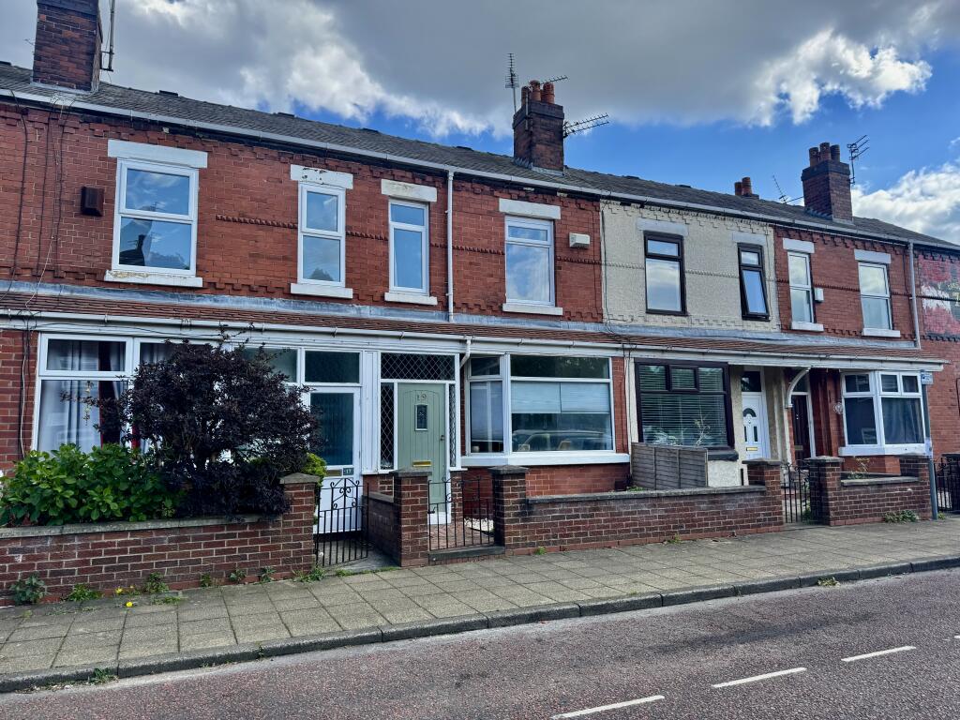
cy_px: 360
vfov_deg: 56.8
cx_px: 480
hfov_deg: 71.6
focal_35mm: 24
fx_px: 666
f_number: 1.78
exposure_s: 1/1042
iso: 80
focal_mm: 6.76
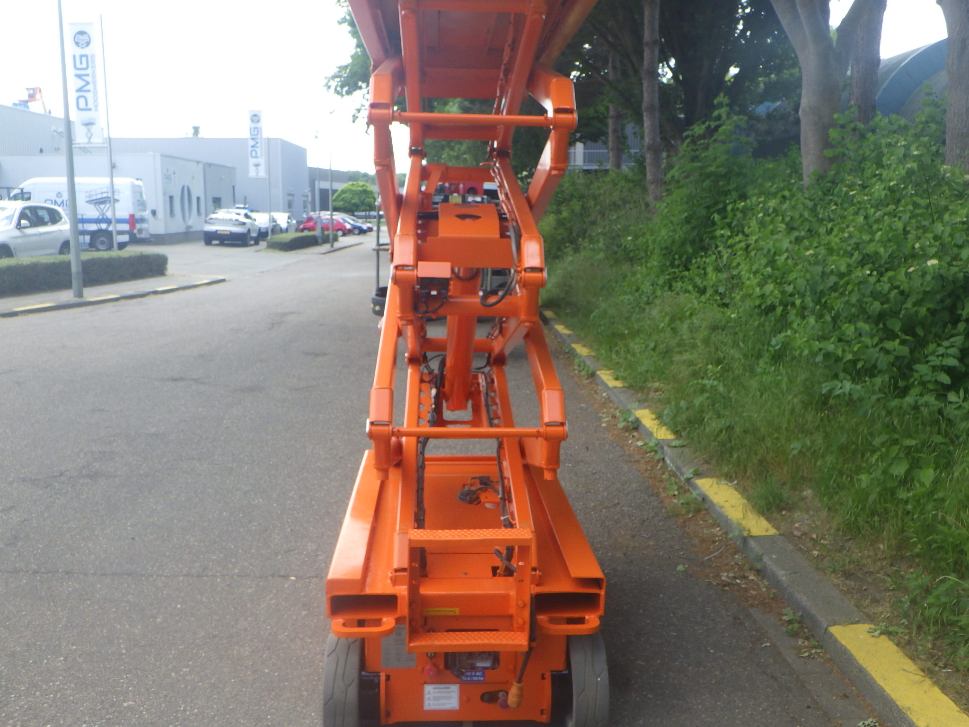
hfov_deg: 54.0
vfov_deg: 41.8
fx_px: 952
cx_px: 484
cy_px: 364
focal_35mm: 34
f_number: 4.6
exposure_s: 1/160
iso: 125
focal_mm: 6.1
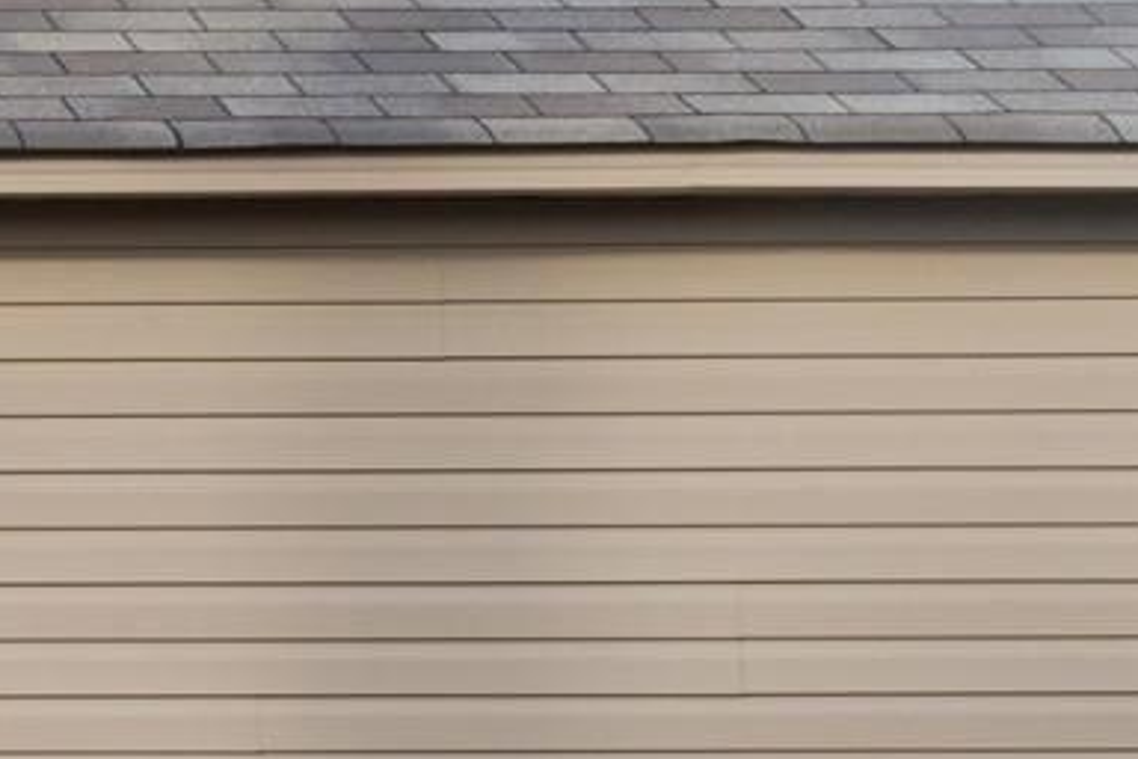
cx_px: -1588
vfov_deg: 7.8
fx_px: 5563
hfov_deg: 10.2
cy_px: 689
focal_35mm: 176
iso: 250
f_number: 9
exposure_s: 1/40
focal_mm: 18
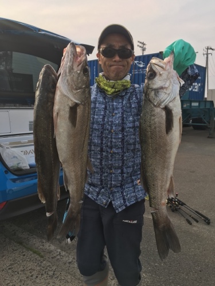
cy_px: 143
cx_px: 108
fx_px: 240
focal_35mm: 29
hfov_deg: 48.2
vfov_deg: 61.7
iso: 25
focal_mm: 4.15
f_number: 2.2
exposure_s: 1/601
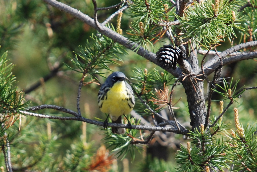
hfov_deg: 10.1
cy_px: 86
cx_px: 128
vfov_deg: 6.8
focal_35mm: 202
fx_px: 1448
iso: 200
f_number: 5.6
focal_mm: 135
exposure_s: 1/250
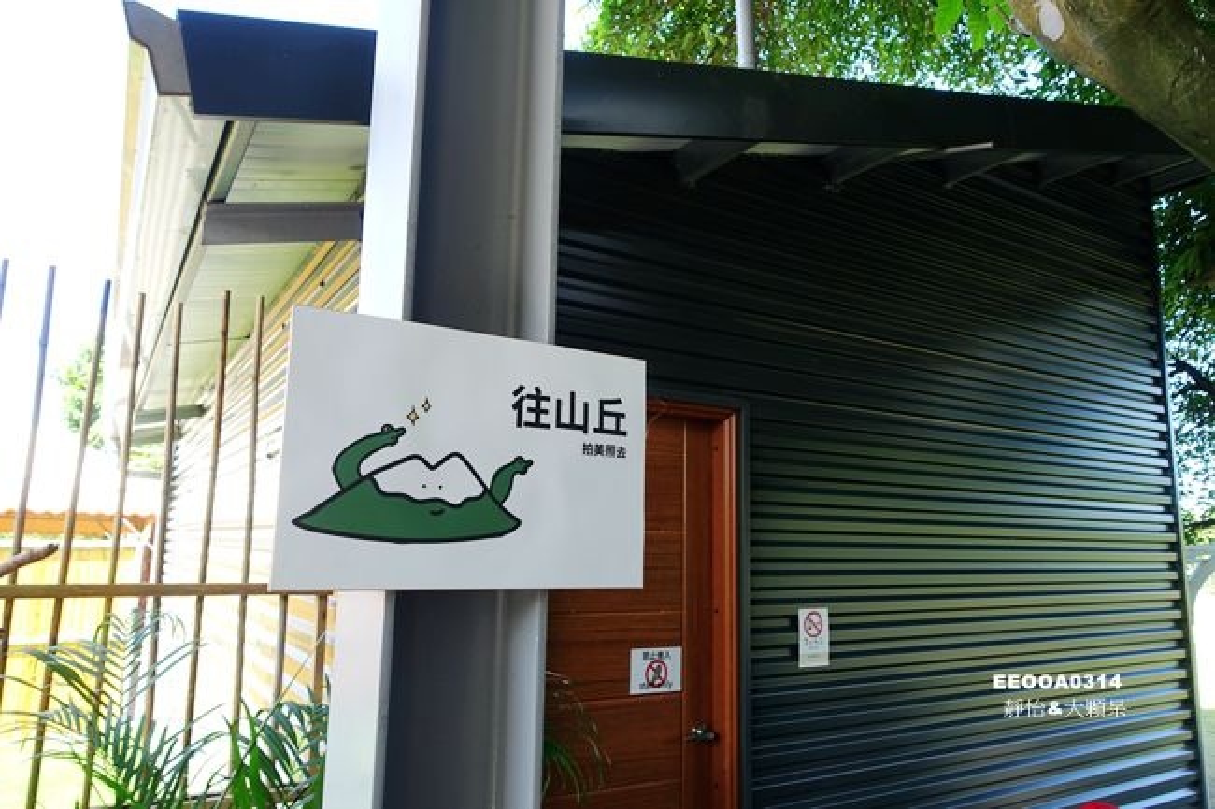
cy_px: 404
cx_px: 608
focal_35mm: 24
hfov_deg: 73.8
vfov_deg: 53.1
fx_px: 810
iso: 125
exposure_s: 1/80
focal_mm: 8.8
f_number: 3.5
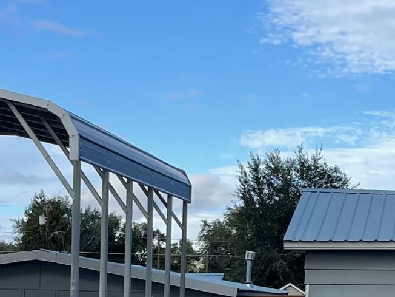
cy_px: 208
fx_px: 1312
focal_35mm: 115
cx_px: 464
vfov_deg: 12.9
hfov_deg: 16.5
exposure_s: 1/2545
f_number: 1.6
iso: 32
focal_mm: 5.1
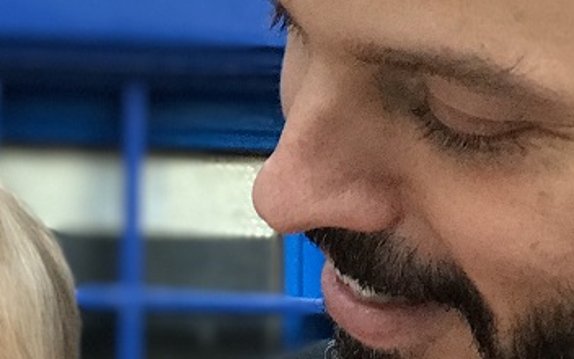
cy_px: 703
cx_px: 279
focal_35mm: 208
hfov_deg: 10.1
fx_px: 3254
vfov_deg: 6.2
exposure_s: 1/50
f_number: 2.8
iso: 200
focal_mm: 6.6
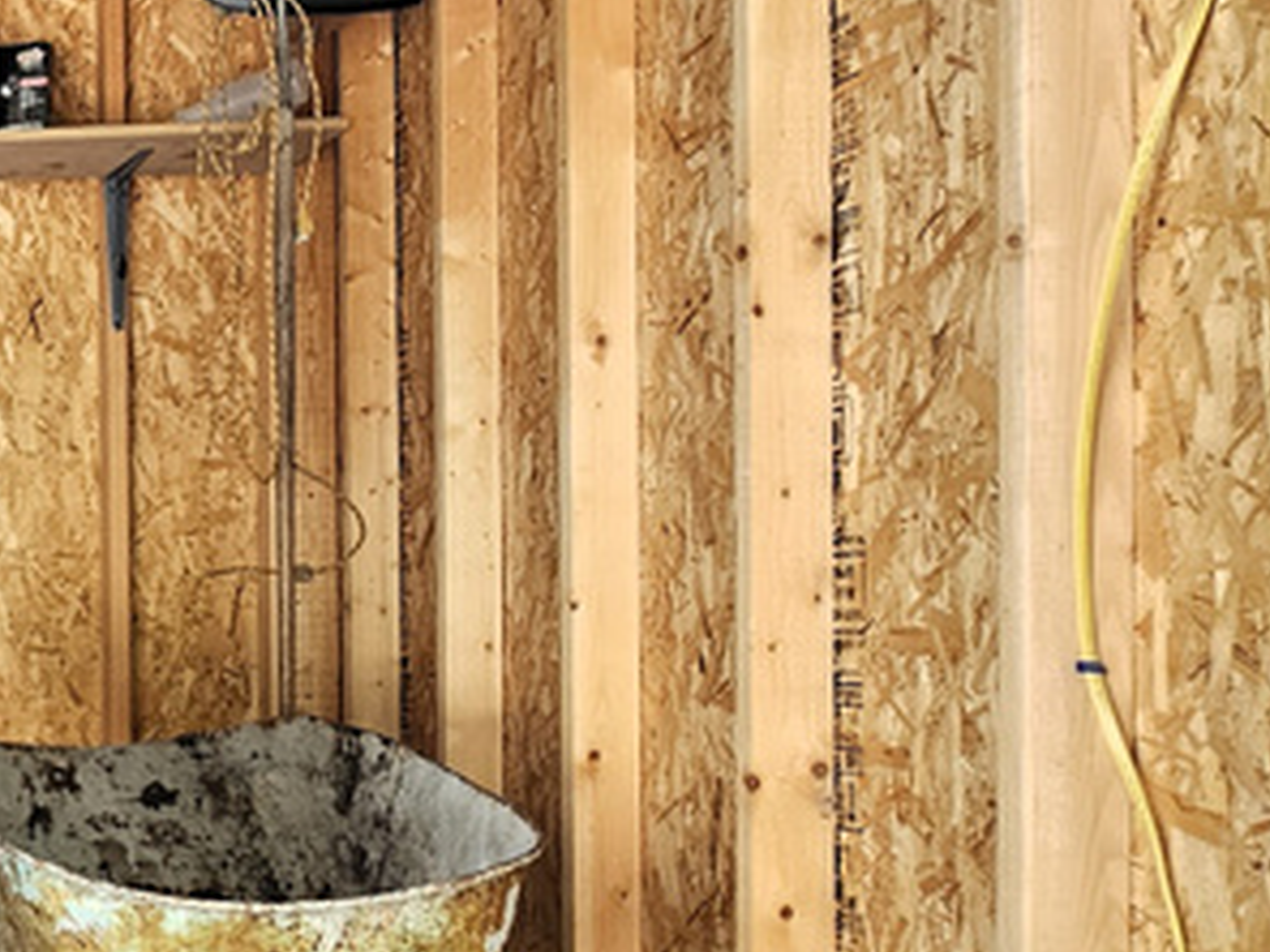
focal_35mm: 45
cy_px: 613
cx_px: -429
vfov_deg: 32.0
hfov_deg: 31.3
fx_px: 1651
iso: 100
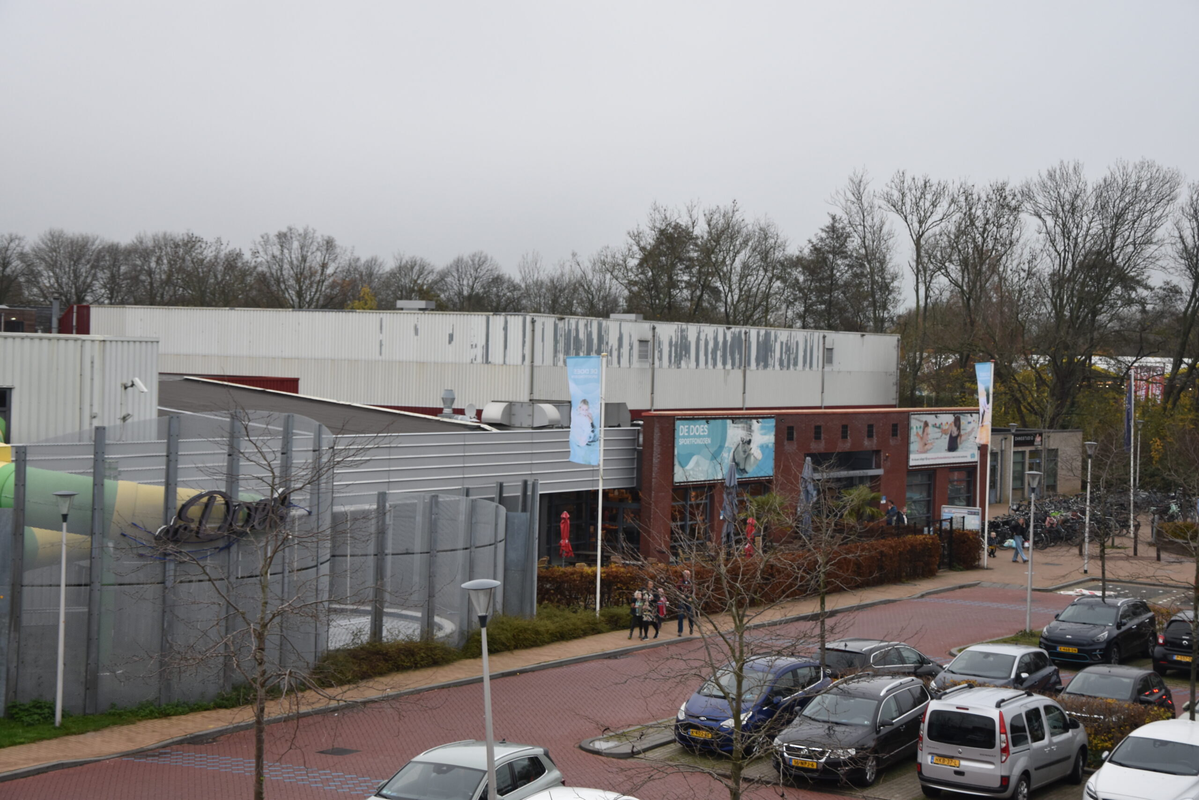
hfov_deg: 31.9
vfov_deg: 21.6
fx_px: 2098
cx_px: 600
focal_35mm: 63
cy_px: 400
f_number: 5
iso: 400
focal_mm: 42
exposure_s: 1/100
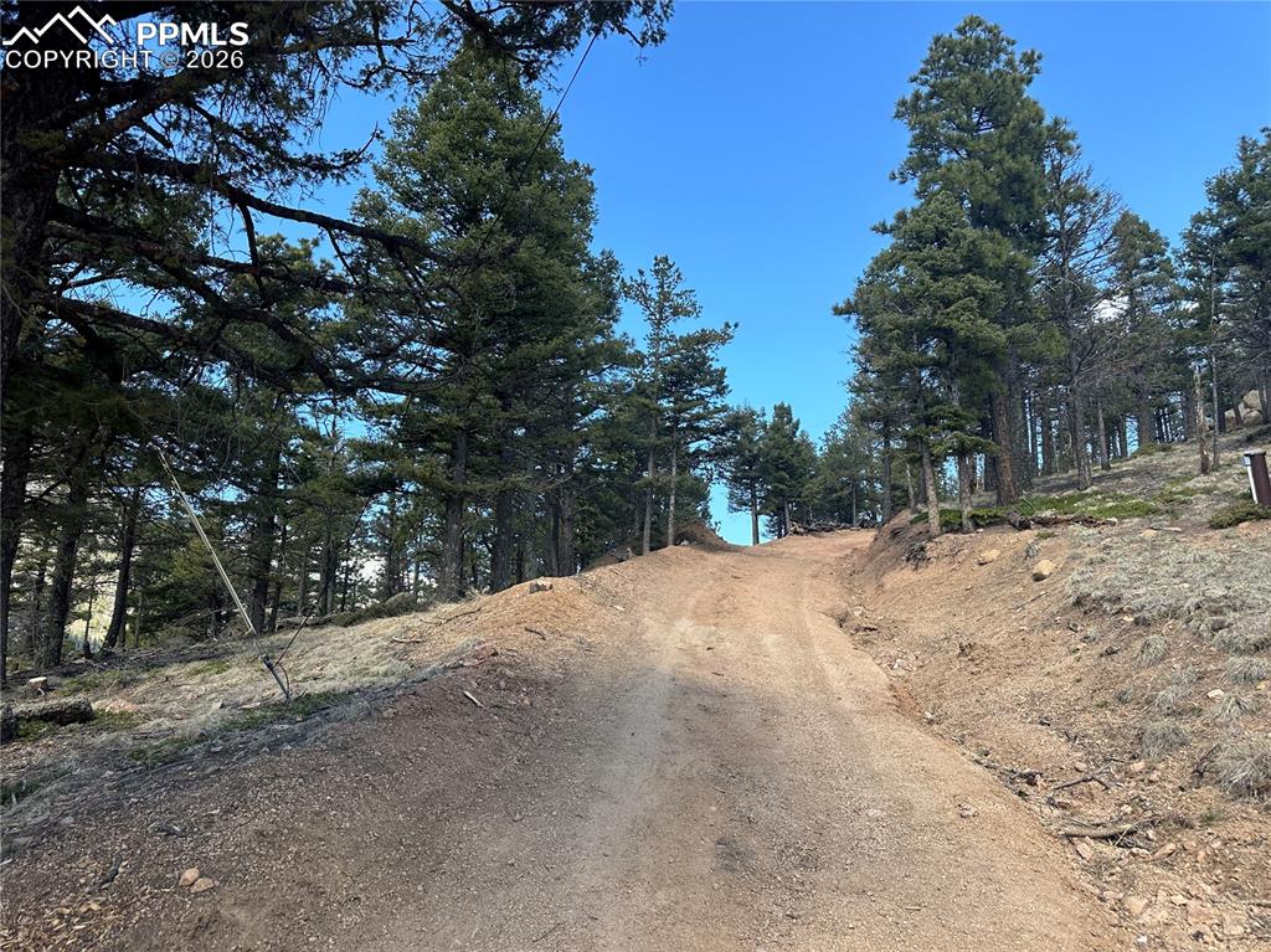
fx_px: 881
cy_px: 476
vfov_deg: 56.8
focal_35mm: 24
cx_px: 636
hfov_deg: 71.6
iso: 80
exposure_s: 1/745
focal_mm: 6.86
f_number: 1.78
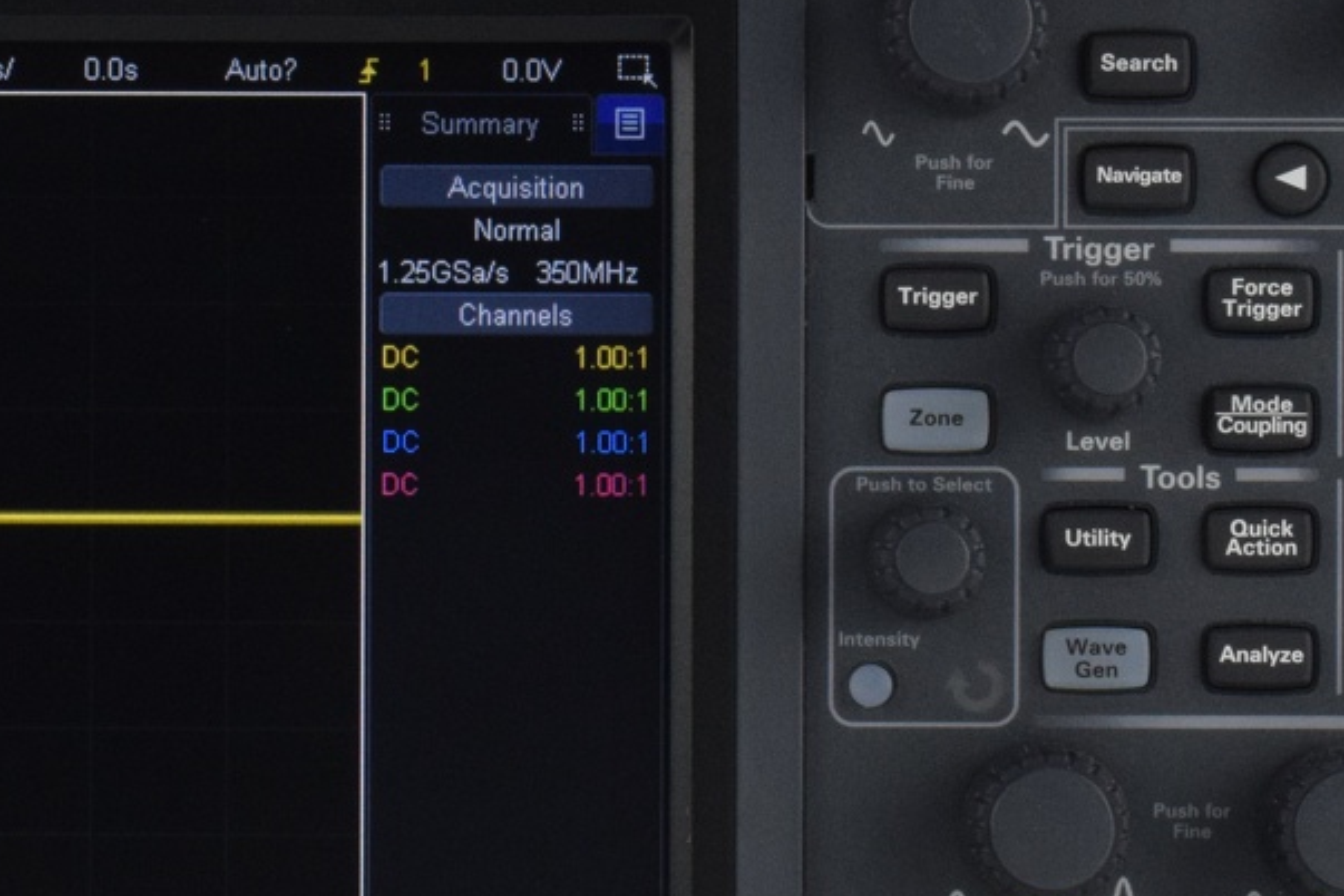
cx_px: 437
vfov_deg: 6.6
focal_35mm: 207
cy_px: 781
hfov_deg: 9.9
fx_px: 7727
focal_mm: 52
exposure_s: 1/60
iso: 1600
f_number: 18
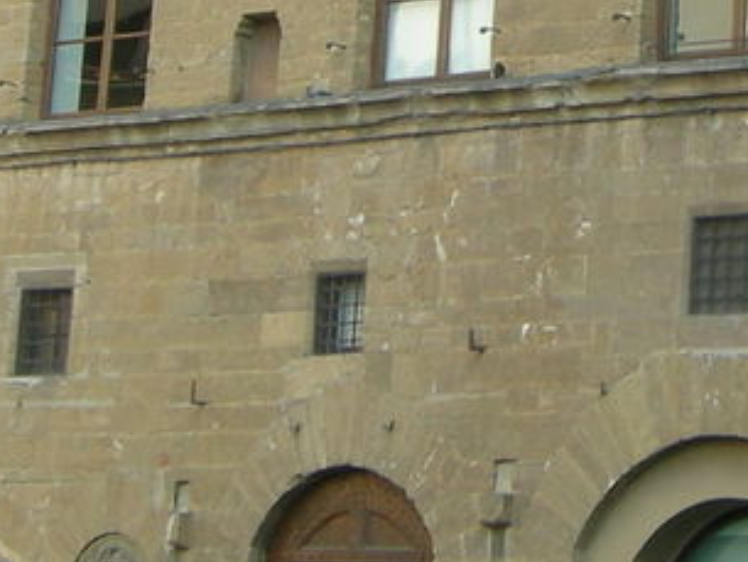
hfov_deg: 10.2
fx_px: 4086
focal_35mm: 189
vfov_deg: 7.8
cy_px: -137
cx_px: 993
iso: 64
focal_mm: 7.5
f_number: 4.3
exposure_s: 1/122
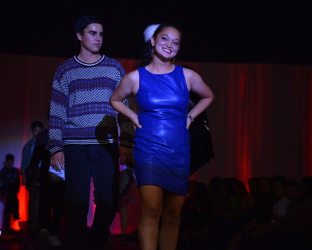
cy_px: 124
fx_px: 896
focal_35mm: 97
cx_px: 127
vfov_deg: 15.9
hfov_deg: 19.7
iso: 2000
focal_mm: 85
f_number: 4.5
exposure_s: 1/160
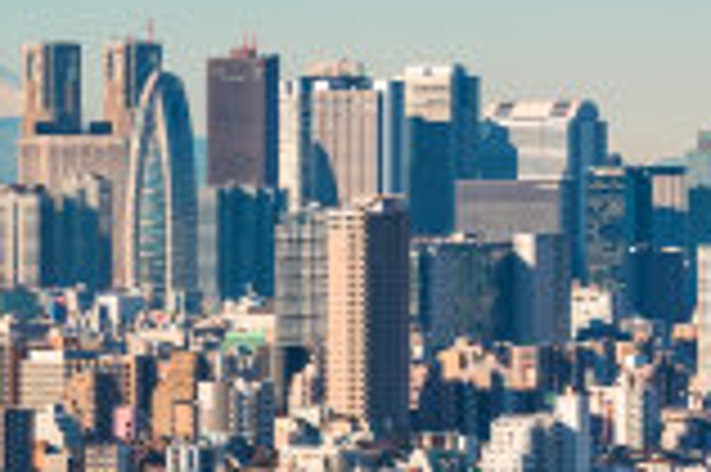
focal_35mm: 380
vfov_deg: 3.6
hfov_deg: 5.4
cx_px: -122
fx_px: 7497
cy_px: 459
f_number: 8
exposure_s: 1/400
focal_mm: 98
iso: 100
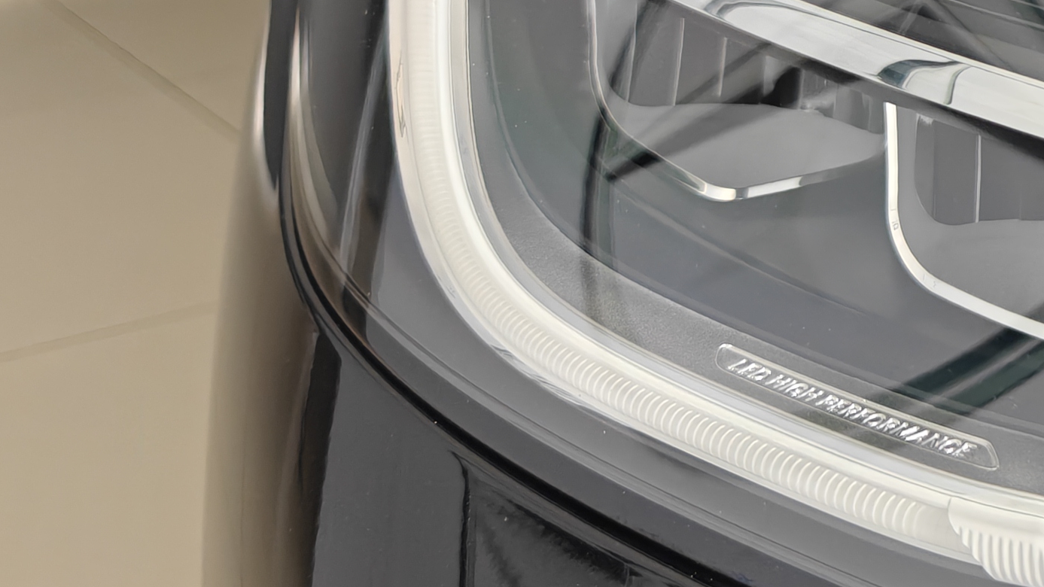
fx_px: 2048
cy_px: 7
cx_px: 1450
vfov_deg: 16.0
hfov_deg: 24.1
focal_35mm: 74
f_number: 1.6
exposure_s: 1/100
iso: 500
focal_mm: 6.06
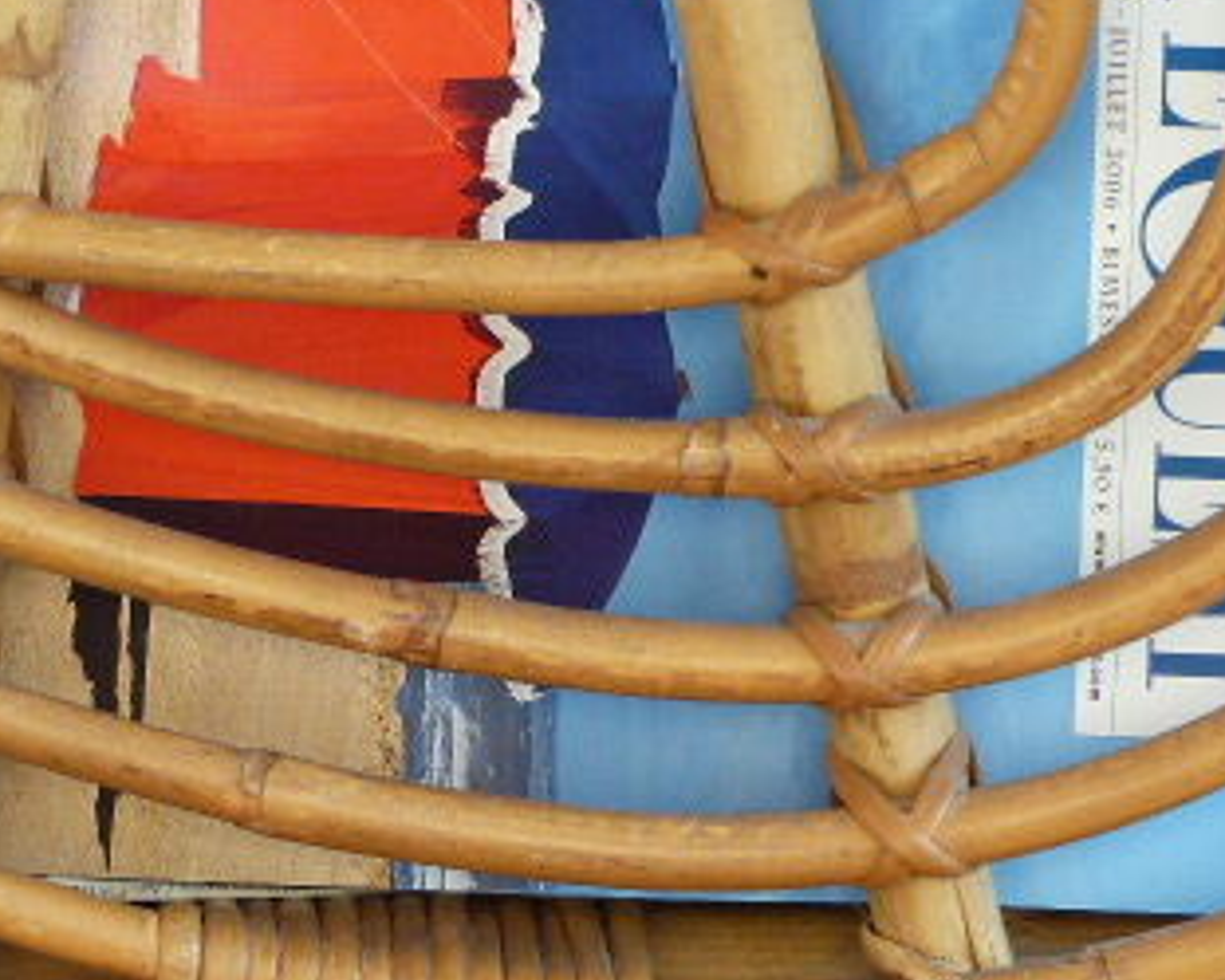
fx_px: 13781
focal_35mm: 380
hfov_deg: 5.1
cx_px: 362
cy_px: 795
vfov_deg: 4.1
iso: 320
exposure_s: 1/80
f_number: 2.8
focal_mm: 34
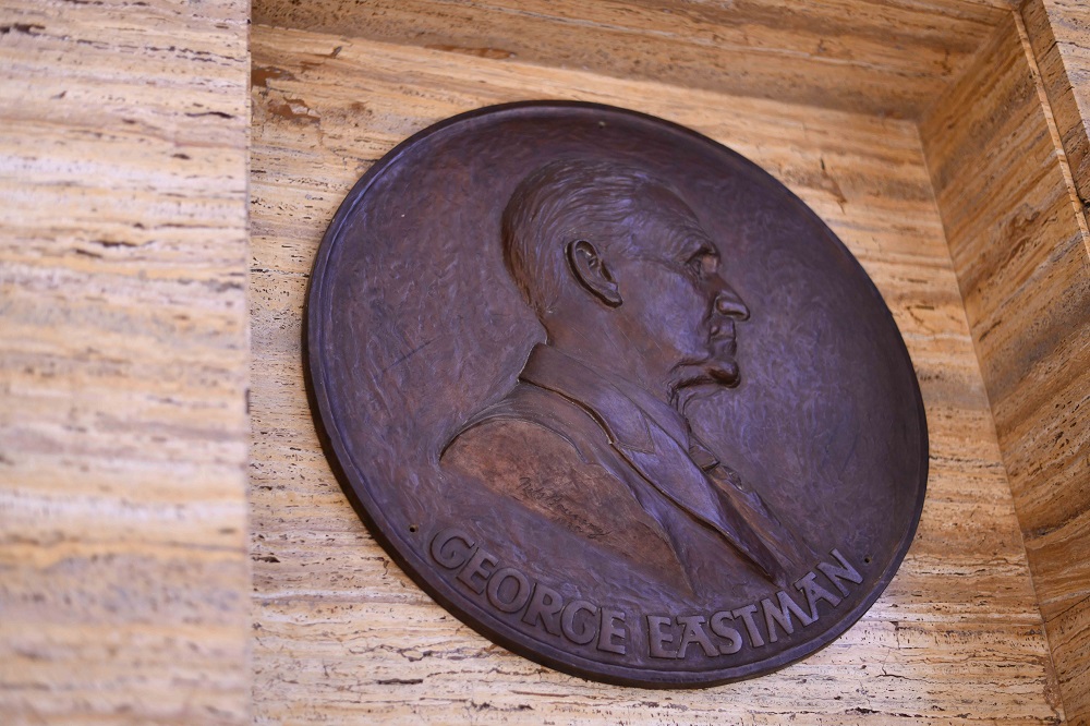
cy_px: 363
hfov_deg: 39.6
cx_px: 545
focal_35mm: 50
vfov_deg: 27.0
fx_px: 1513
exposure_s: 1/320
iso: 200
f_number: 1.8
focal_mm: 50
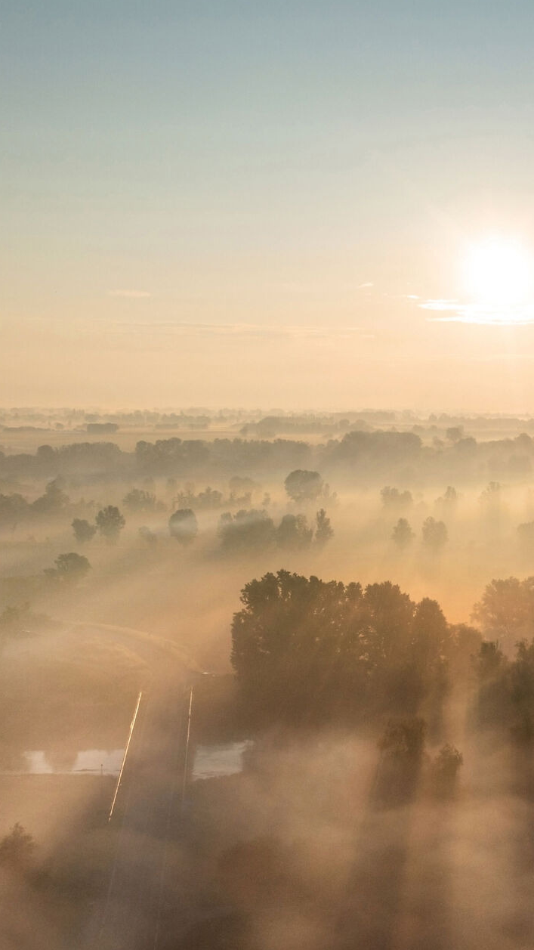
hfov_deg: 18.6
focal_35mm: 56
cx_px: 830
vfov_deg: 37.2
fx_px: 1410
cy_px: 534
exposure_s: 1/640
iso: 100
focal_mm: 10.26
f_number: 5.6
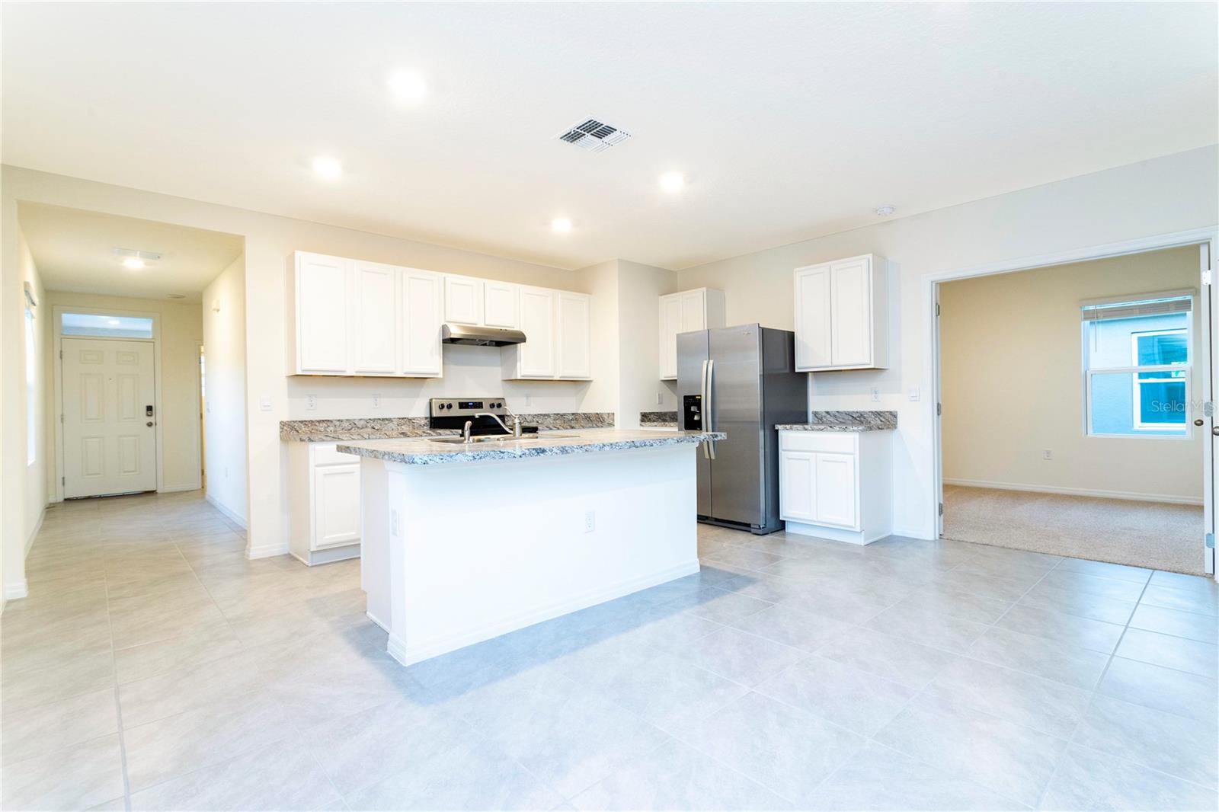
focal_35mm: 17
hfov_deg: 93.3
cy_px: 406
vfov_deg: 70.4
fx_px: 575
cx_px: 610
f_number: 11
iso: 800
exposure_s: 1/6
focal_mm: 17
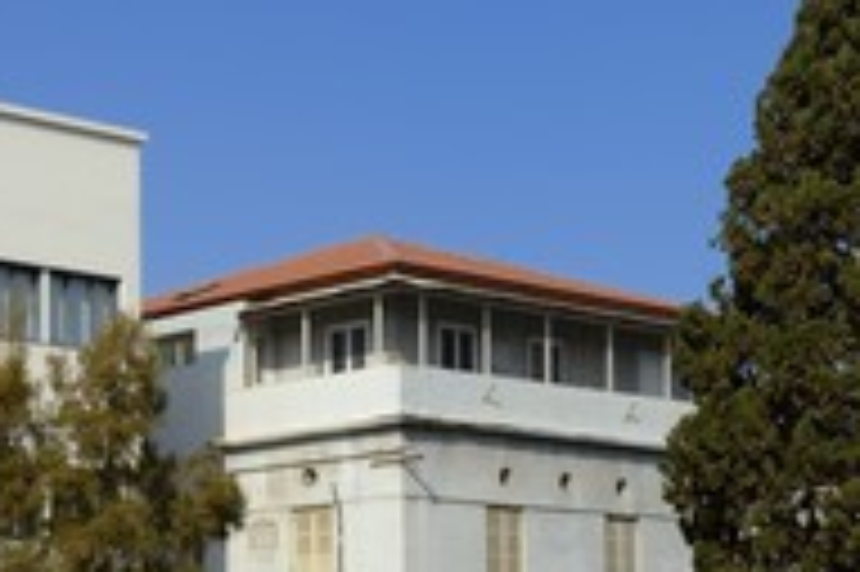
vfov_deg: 15.4
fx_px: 2100
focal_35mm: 88
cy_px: 486
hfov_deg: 22.2
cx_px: -18
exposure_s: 1/320
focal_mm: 40
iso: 200
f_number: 11
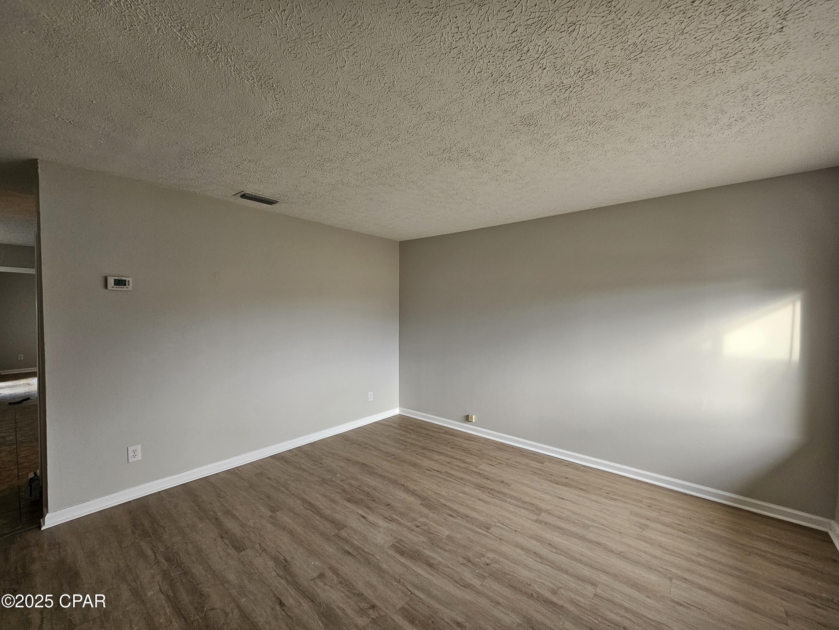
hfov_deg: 106.2
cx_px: 420
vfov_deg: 89.9
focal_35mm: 13
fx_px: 315
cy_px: 315
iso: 80
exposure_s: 1/60
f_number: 2.2
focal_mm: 2.2
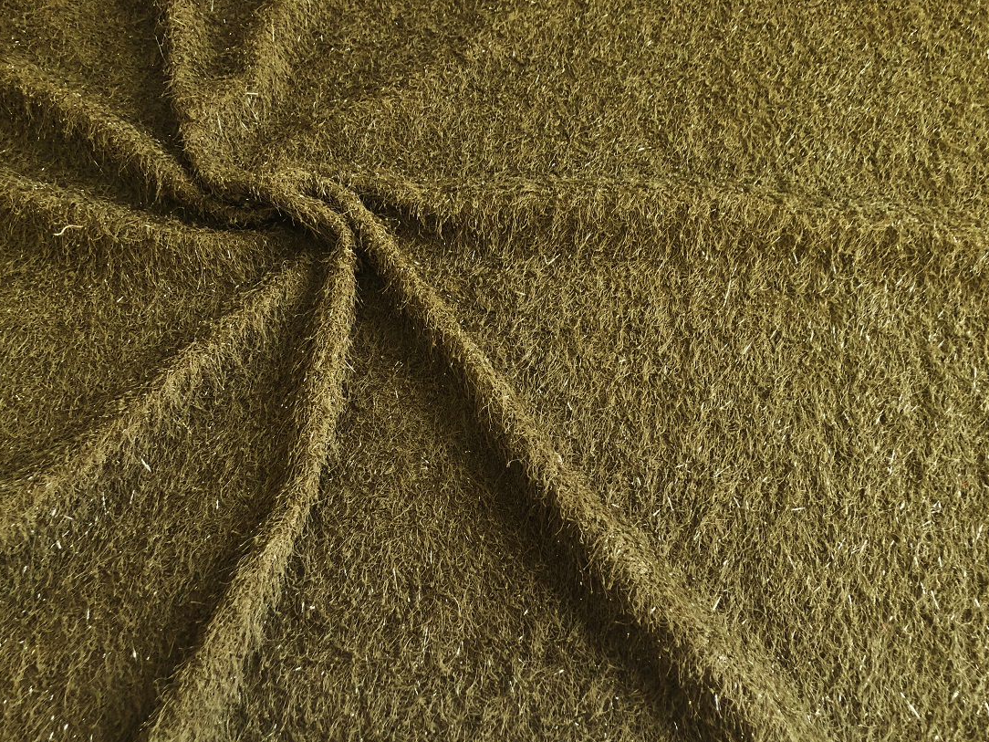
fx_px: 886
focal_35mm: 31
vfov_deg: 45.4
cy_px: 406
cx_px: 469
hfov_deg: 58.3
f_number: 1.8
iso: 64
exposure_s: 1/17
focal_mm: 3.99
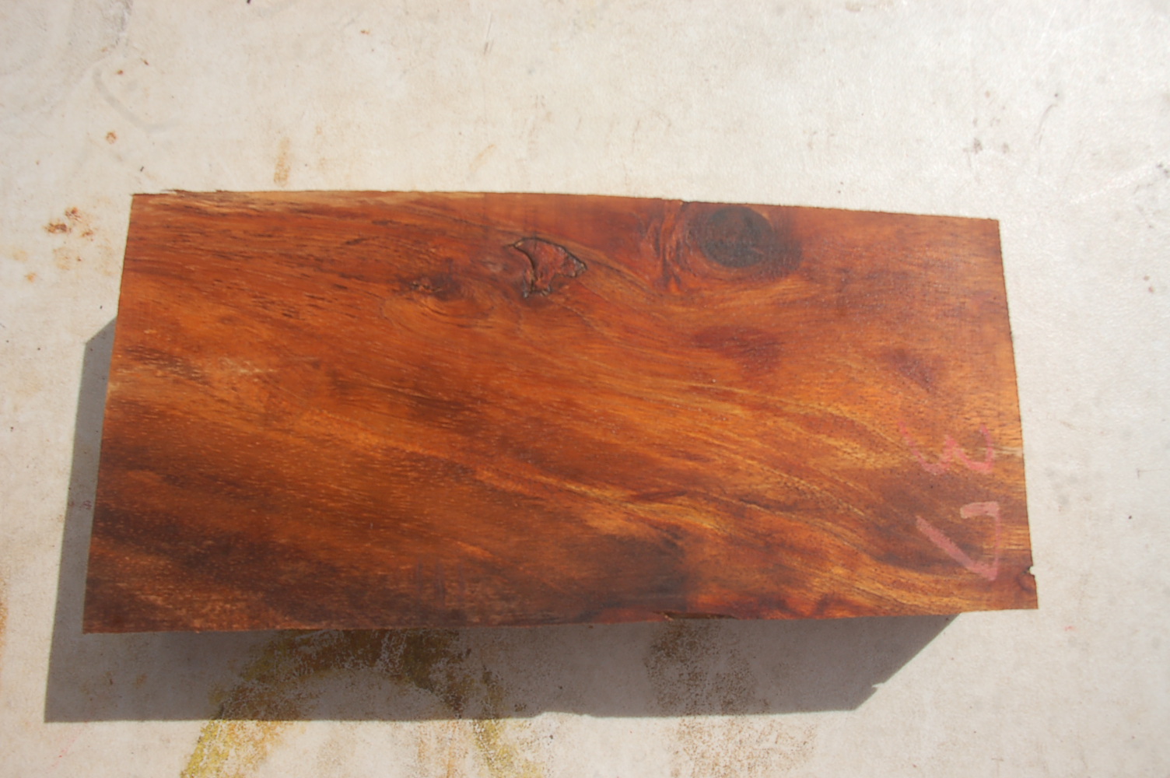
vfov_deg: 43.5
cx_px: 585
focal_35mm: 30
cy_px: 389
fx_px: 974
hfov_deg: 62.0
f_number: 9.5
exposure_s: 1/350
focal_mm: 20
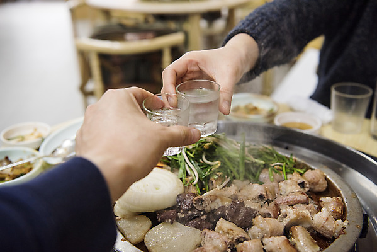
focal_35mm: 44
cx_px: 188
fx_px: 461
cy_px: 126
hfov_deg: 44.5
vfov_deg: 30.5
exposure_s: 1/125
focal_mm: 44
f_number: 4
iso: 1600
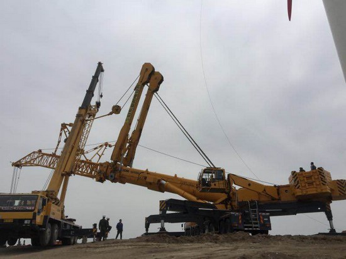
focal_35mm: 29
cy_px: 130
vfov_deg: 48.2
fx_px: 290
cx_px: 173
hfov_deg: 61.7
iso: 32
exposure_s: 1/6623
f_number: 2.2
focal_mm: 4.15
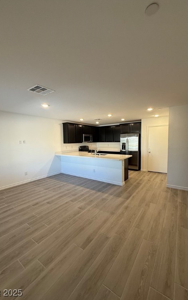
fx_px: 123
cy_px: 150
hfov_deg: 74.8
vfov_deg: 101.5
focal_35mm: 15
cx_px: 96
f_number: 2.2
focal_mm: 2.22
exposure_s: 1/120
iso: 250
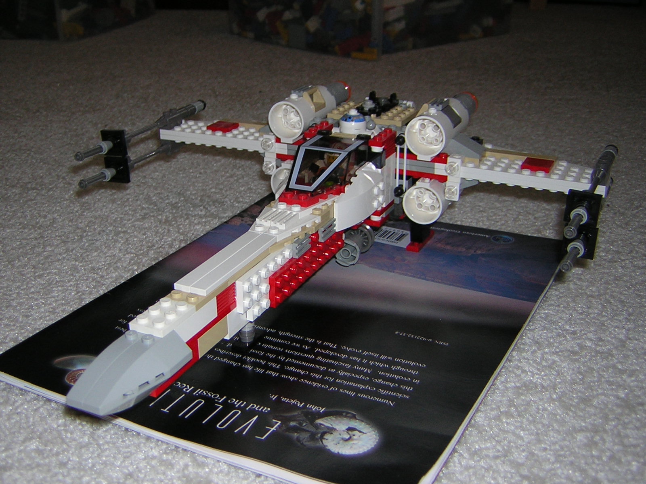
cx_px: 323
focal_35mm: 43
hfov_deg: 43.9
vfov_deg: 33.6
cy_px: 242
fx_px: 802
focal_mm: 5.6
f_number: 2.8
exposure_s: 1/60.1
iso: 50
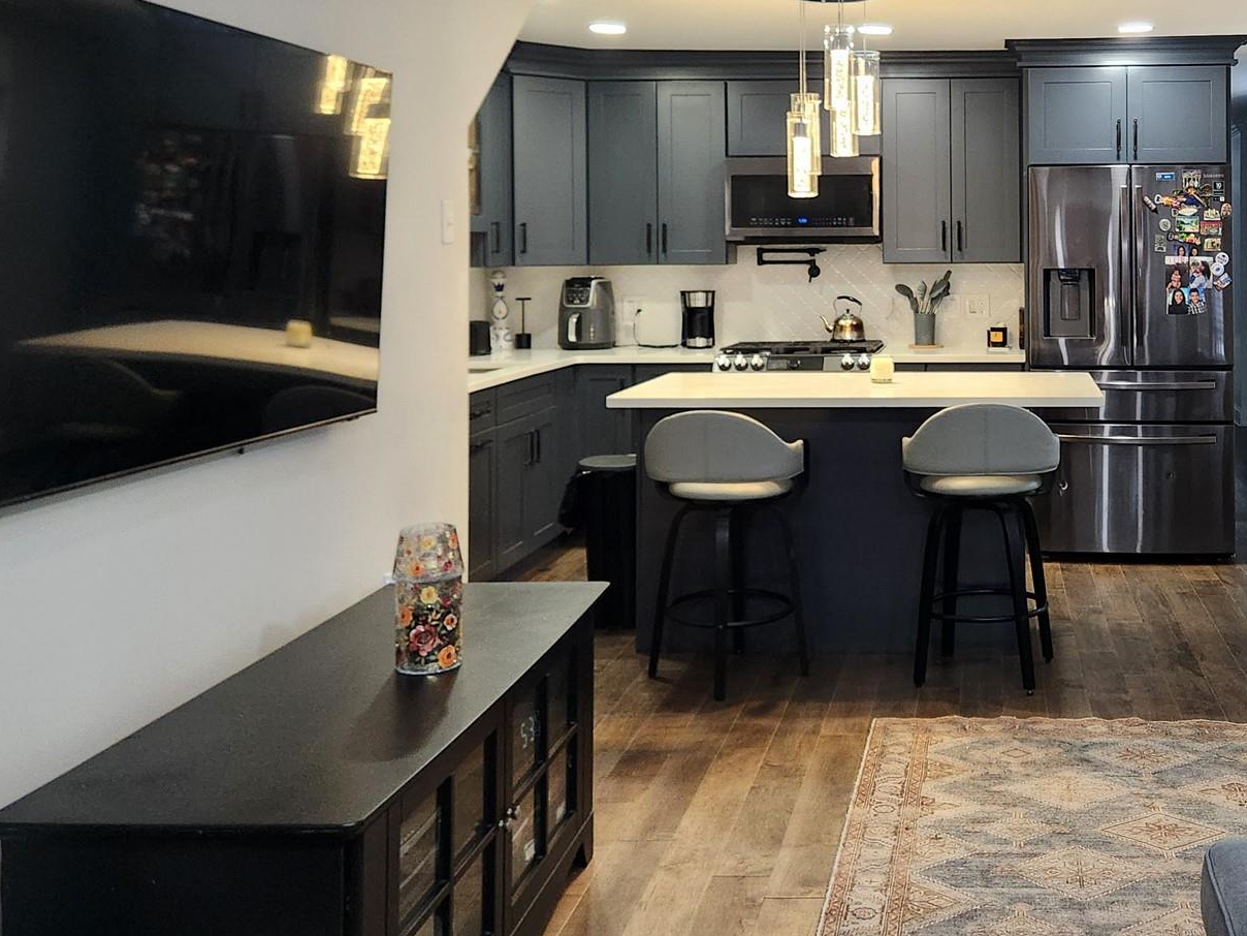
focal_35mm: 39
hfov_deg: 46.0
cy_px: 248
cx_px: 953
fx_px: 1405
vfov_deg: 36.1
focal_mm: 5.4
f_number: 1.8
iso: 400
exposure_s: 1/120
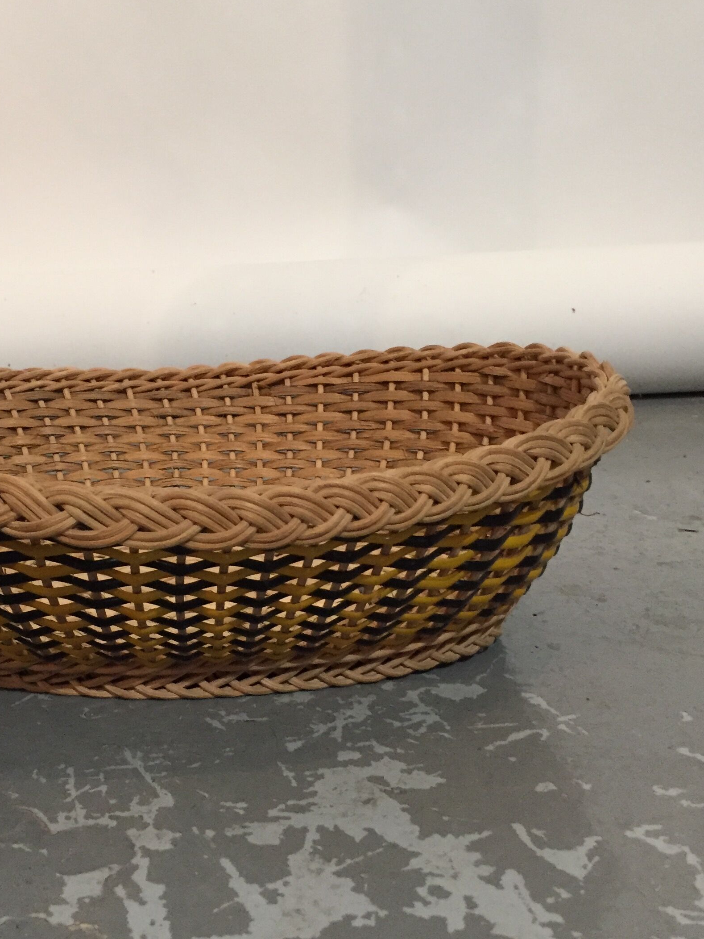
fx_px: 1220
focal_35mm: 45
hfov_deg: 31.8
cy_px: 410
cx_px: 207
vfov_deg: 42.0
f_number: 2.2
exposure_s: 1/20
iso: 250
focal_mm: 4.15
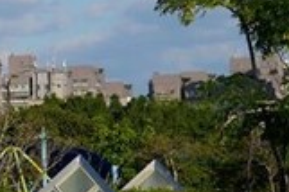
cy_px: 66
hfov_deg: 8.5
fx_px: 1740
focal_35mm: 217
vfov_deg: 6.3
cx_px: -449
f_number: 8
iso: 100
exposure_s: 1/400
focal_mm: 41
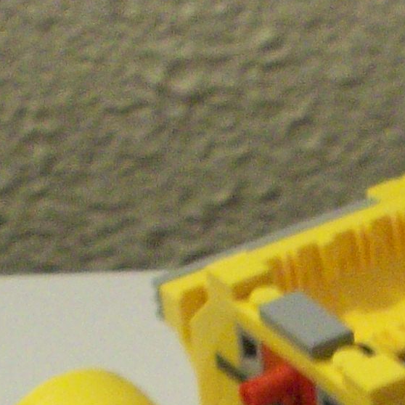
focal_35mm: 179
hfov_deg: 9.7
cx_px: 371
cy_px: 729
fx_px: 2369
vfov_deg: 9.3
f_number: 2.8
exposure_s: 1/8
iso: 200
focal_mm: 6.2
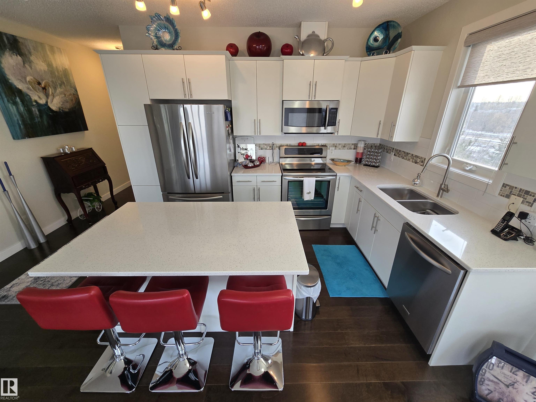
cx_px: 268
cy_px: 201
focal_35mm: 13
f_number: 2.2
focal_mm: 2.2
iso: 64
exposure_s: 1/120
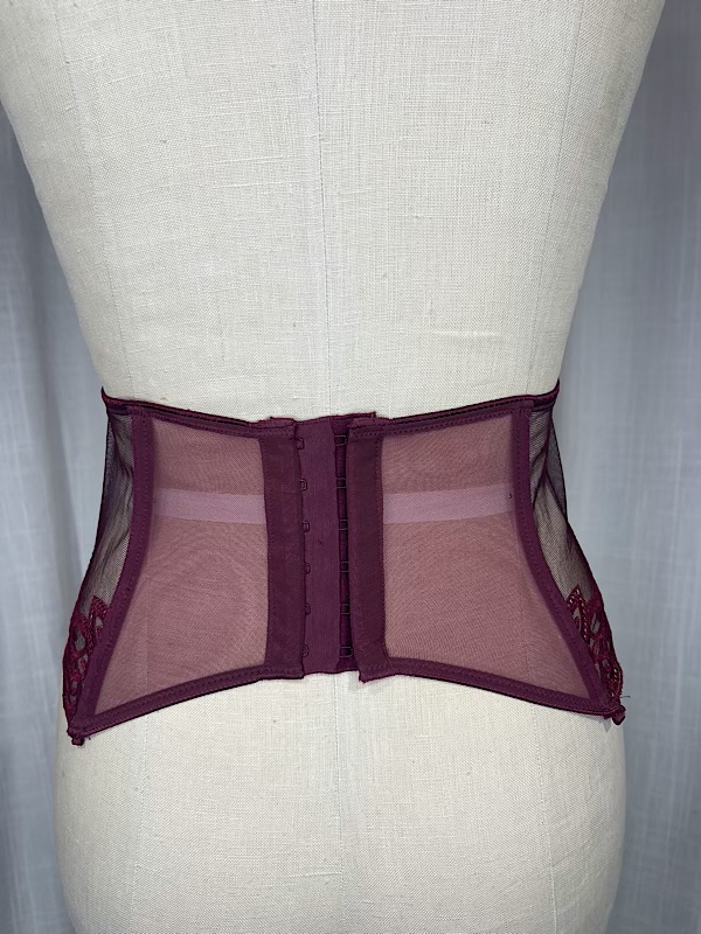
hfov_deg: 54.9
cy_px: 467
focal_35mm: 25
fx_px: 675
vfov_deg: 69.4
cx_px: 350
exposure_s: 1/488
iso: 32
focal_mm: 5.1
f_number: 1.6
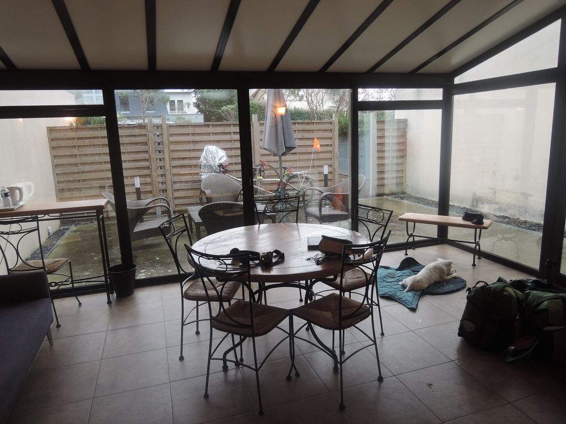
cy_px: 212
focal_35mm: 24
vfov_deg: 56.8
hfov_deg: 71.6
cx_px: 283
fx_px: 392
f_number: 2.8
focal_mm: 5.1
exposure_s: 1/30
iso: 180
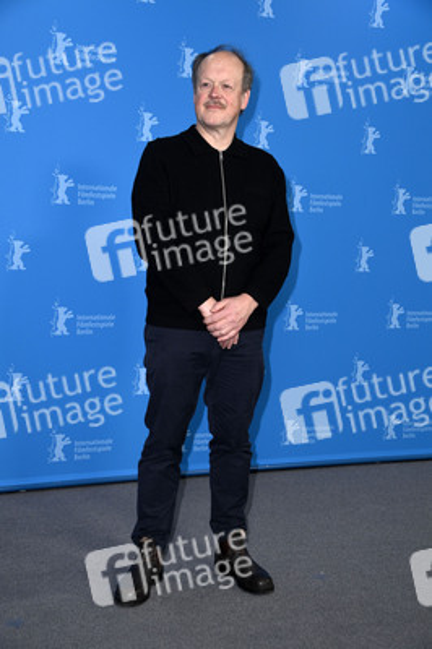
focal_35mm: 55
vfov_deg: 36.3
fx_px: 992
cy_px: 324
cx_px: 216
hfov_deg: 24.6
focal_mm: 55
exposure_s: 1/250
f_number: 5.6
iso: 1000
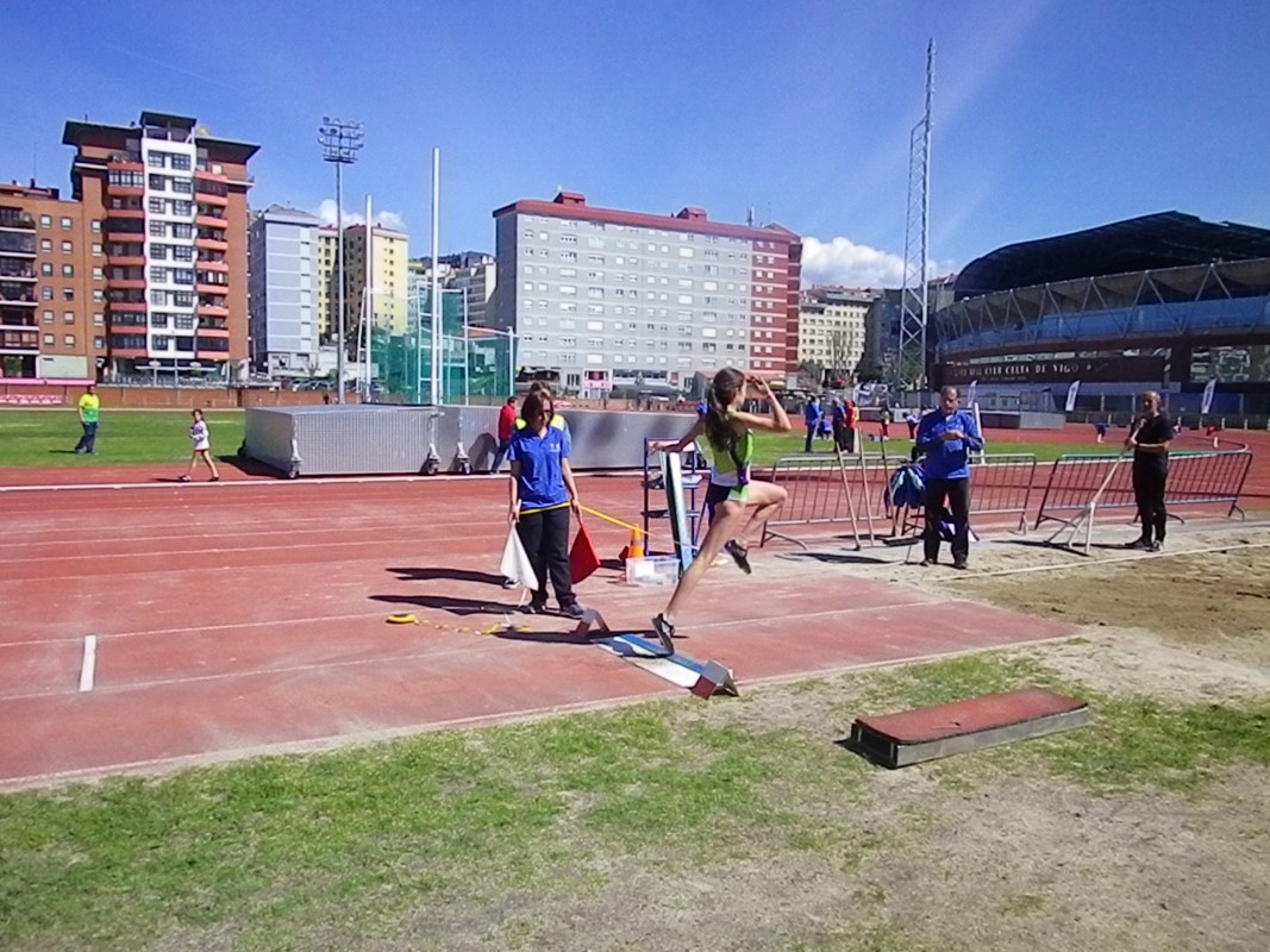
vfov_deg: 49.7
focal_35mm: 28
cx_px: 635
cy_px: 476
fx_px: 1027
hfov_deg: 63.4
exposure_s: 1/1250
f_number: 8.3
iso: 640
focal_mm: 5
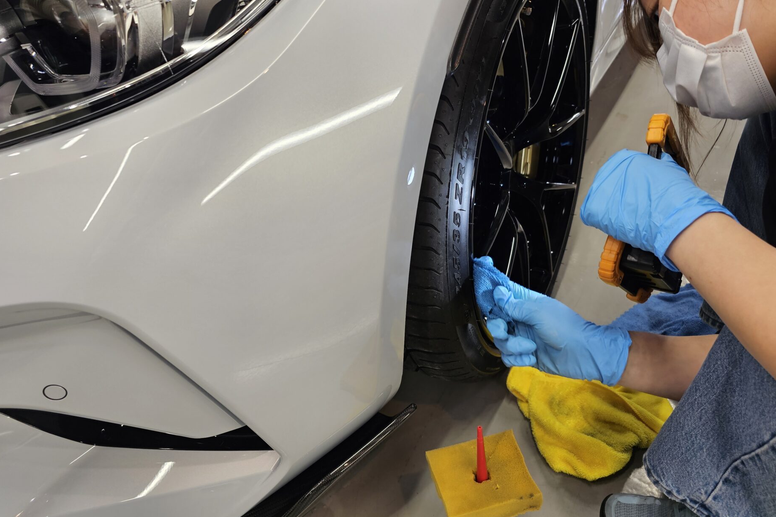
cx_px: 390
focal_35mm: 25
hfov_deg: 71.5
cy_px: 222
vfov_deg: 51.1
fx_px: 539
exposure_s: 1/100
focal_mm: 6.3
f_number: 1.7
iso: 80
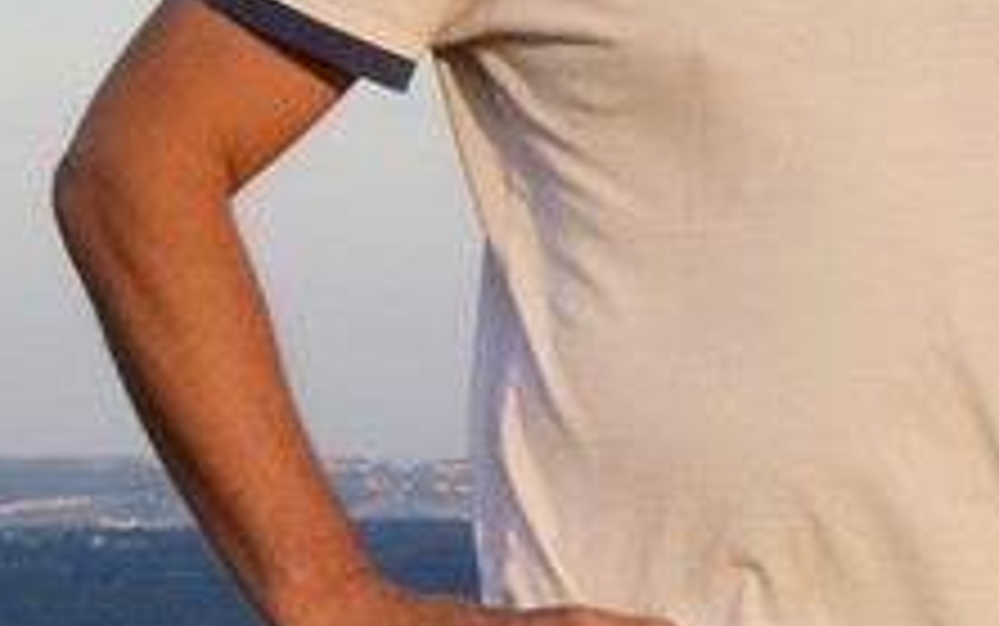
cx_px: 2902
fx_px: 5802
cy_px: 766
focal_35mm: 213
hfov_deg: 8.4
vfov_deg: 6.1
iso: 200
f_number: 11
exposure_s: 1/160
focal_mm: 29
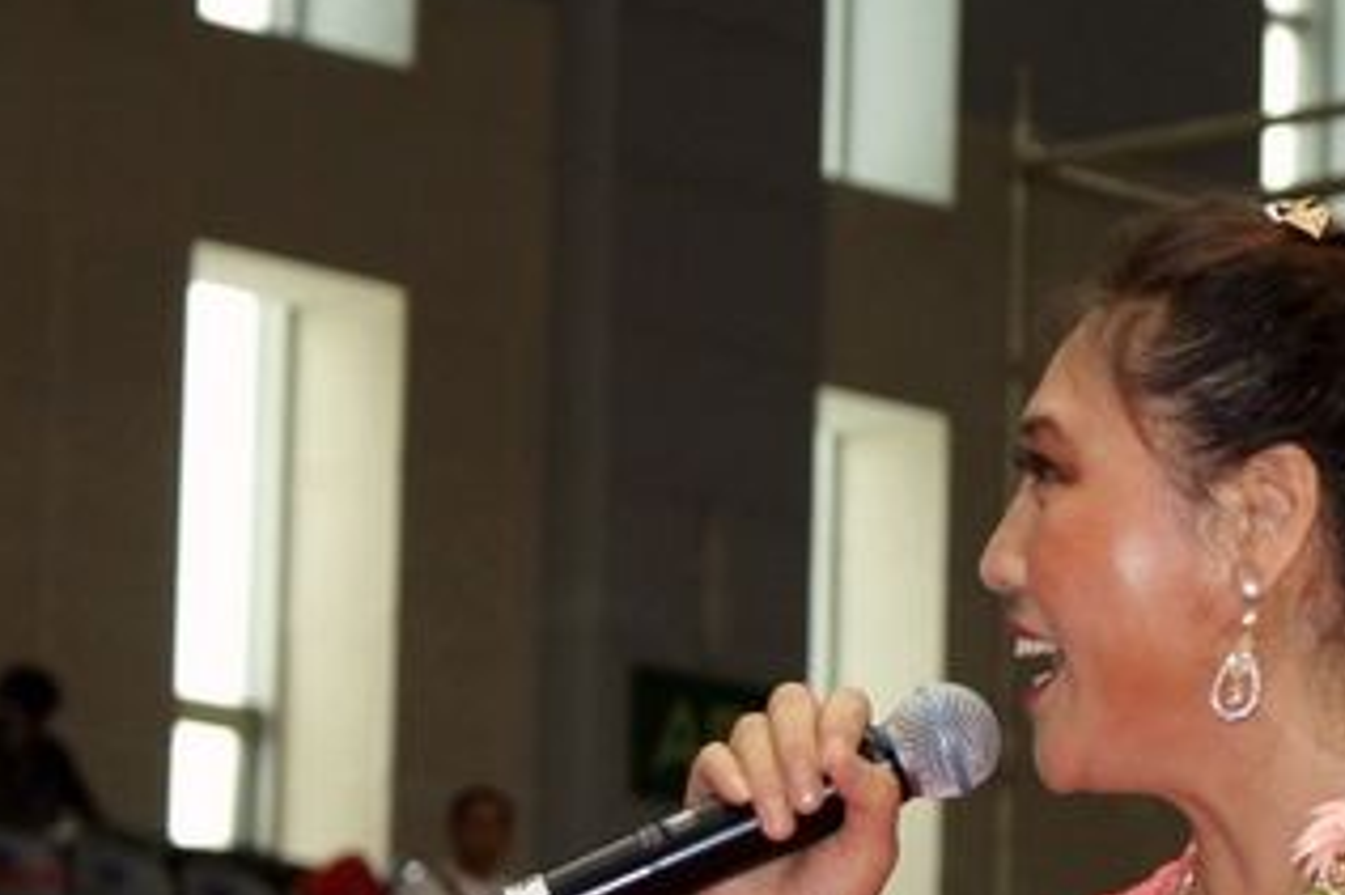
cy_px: 698
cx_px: 1243
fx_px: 9895
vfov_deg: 5.2
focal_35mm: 265
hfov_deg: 7.8
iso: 640
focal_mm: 70
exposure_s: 1/160
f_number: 5.6
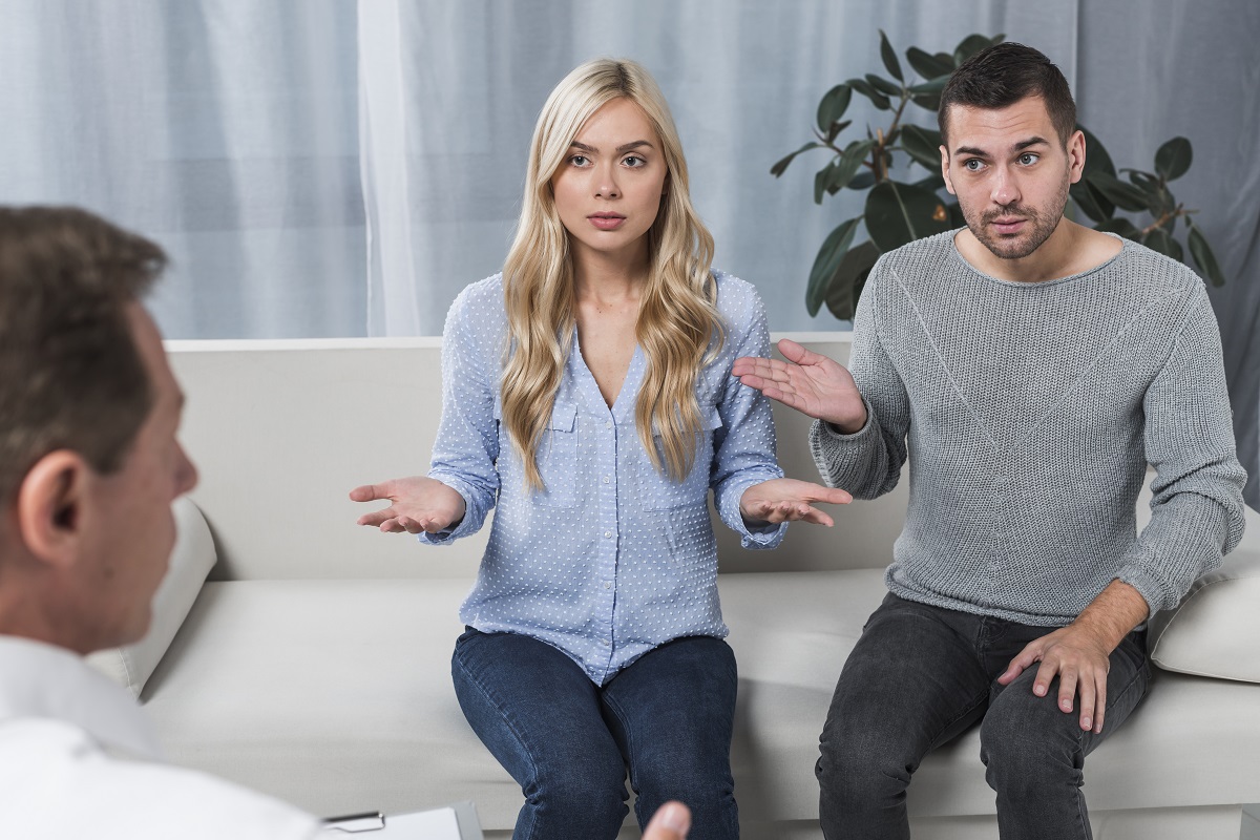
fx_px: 1750
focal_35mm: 50
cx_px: 630
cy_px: 420
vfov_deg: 27.0
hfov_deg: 39.6
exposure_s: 1/160
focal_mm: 50
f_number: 5
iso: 200
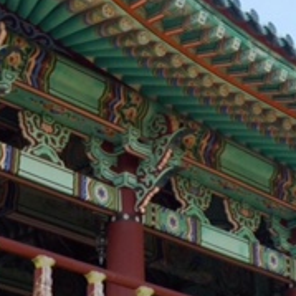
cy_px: 38
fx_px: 919
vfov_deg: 18.0
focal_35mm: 95
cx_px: 137
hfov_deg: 18.3
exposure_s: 1/500
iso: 125
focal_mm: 4.1
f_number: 3.3
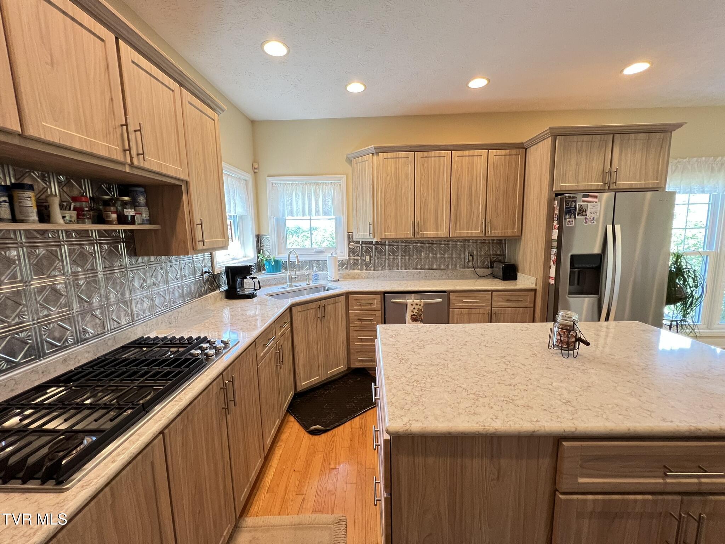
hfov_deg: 106.2
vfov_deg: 89.9
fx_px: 272
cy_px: 272
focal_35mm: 13
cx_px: 362
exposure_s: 1/60
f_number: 1.8
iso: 320
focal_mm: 1.57
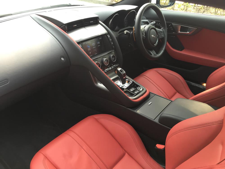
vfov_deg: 48.2
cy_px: 84
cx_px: 112
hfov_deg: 61.7
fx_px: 188
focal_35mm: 29
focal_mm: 4.15
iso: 40
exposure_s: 1/100
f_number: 2.2
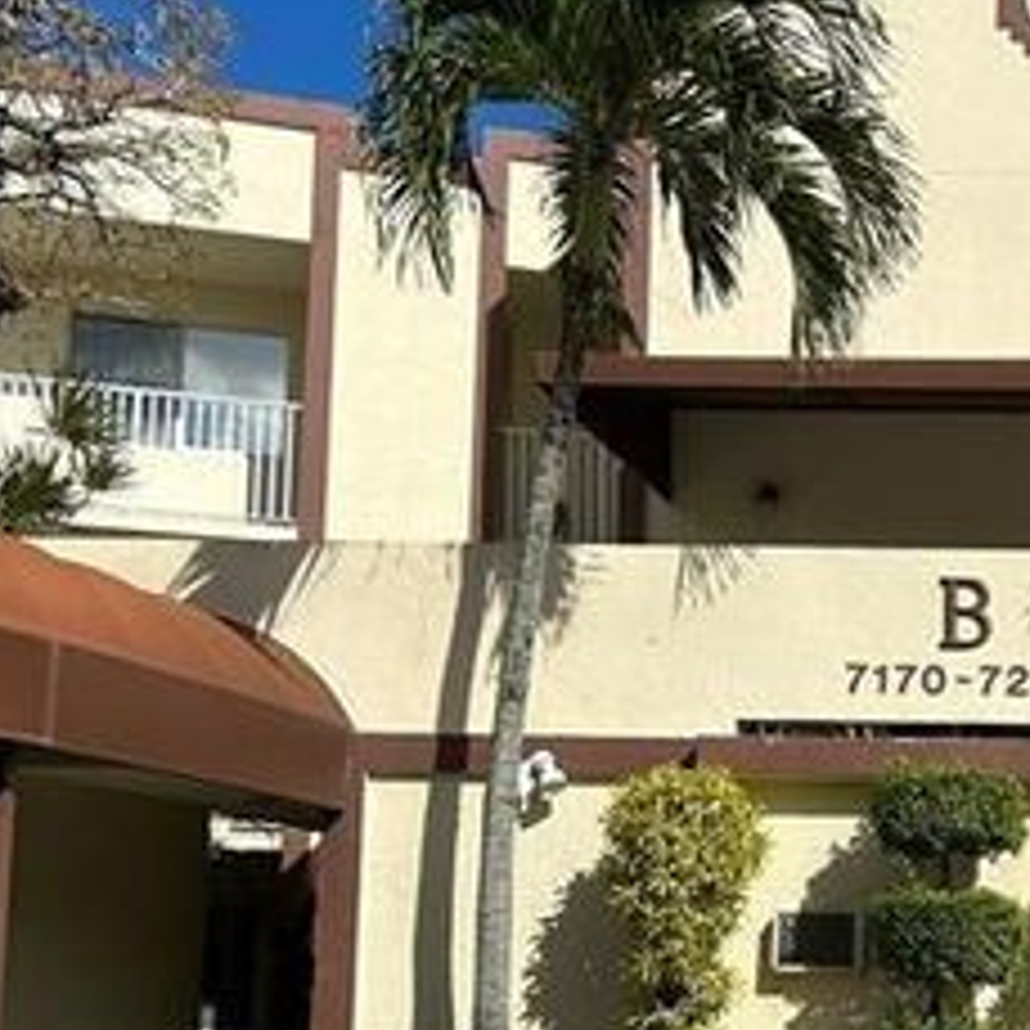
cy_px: 789
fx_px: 2255
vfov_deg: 25.4
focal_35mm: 67
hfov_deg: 24.2
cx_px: 1111
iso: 50
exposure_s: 1/9434
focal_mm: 5.7
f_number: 1.5
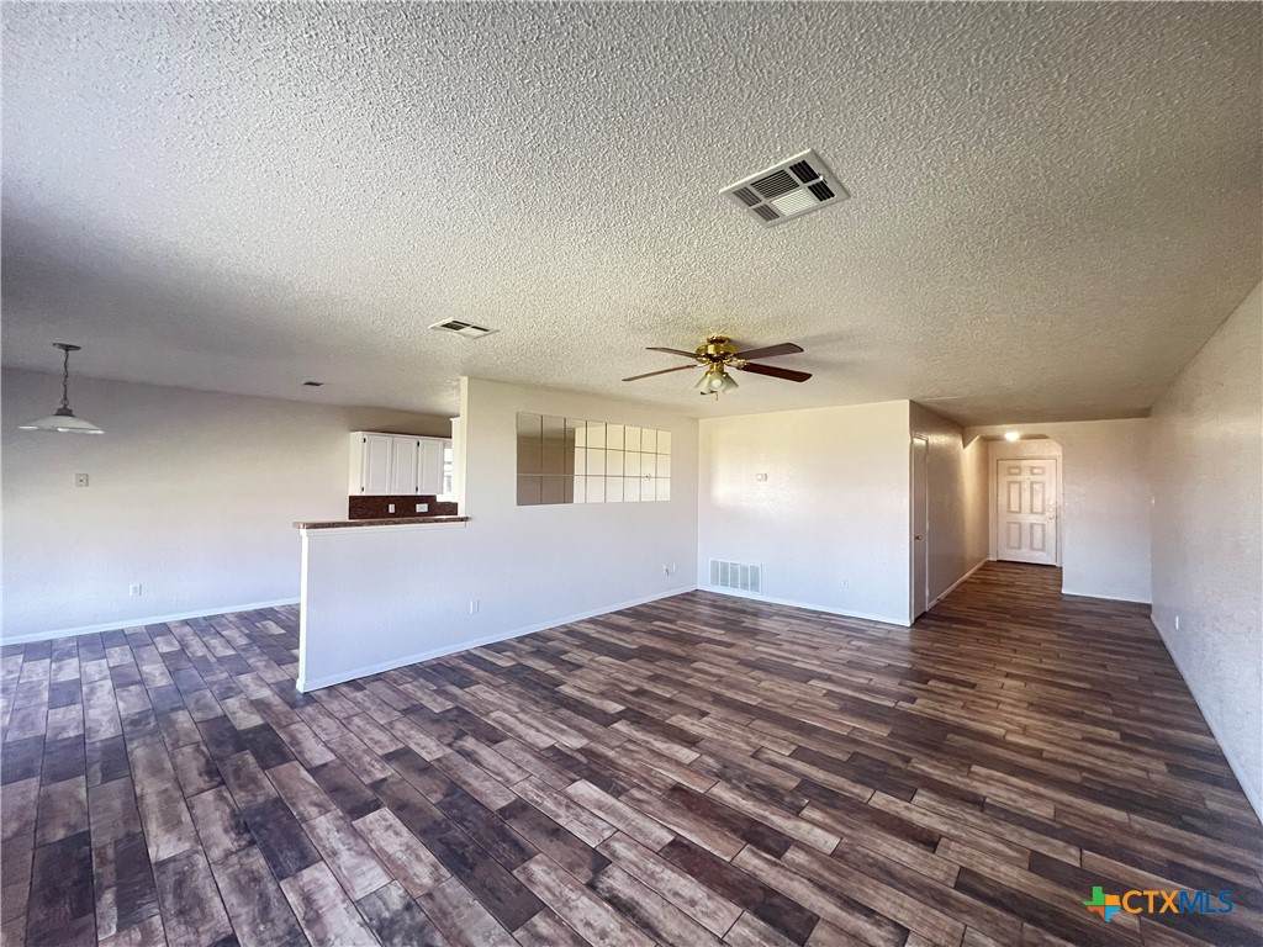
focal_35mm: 13
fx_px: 474
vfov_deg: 89.9
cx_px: 632
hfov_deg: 106.2
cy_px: 474
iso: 500
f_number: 1.8
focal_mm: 1.57
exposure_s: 1/60
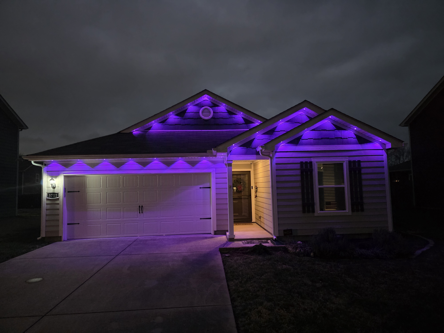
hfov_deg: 73.9
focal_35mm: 23
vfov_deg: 58.9
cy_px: 166
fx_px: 295
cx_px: 222
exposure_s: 1/40
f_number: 1.7
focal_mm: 6.3
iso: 1600
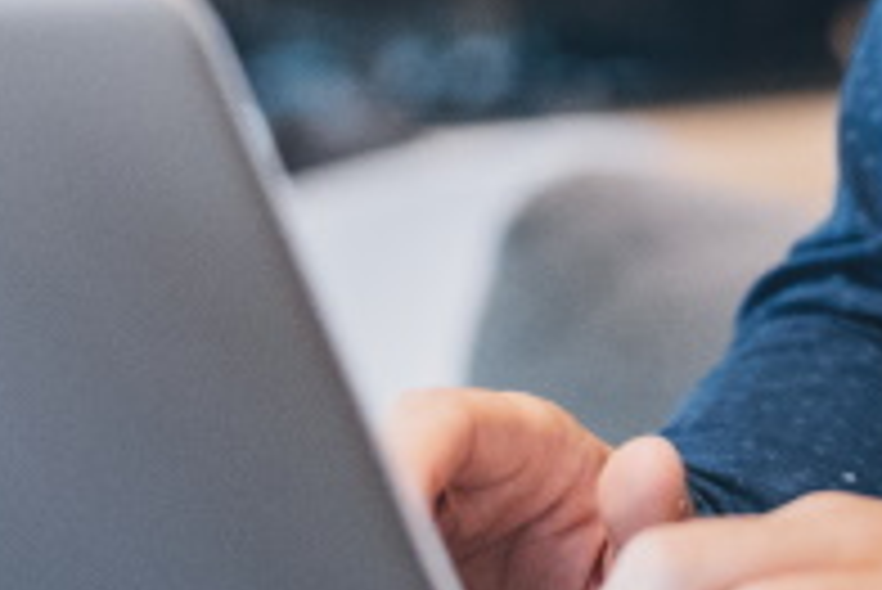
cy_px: -390
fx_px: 6252
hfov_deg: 8.0
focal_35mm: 255
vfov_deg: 5.3
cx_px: 1066
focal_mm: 50
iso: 2000
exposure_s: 1/200
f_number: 1.8
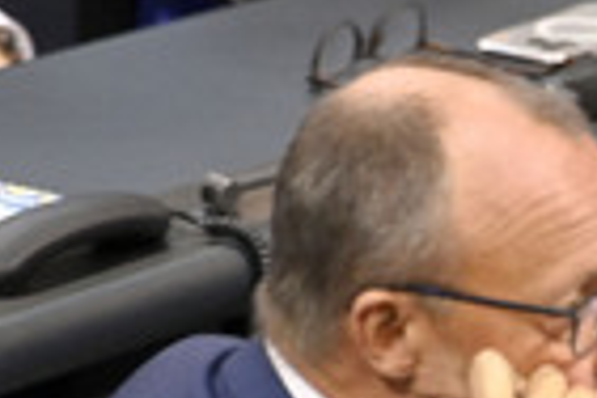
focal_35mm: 1535
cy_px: 390
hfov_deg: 1.3
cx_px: 887
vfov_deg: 0.9
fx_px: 25453
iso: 10000
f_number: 5.6
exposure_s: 1/320
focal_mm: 480
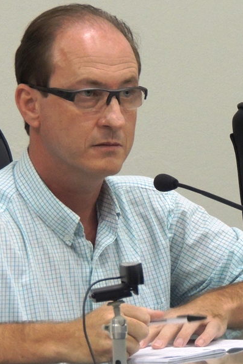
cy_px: 182
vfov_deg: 5.4
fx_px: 3878
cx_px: 86
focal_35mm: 383
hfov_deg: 3.6
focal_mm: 49
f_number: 4.7
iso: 800
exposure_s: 1/15
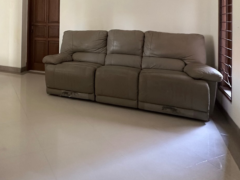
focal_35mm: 31
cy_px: 17
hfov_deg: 56.2
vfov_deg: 41.7
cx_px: 68
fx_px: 215
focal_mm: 2.22
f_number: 2.2
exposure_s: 1/60
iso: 640
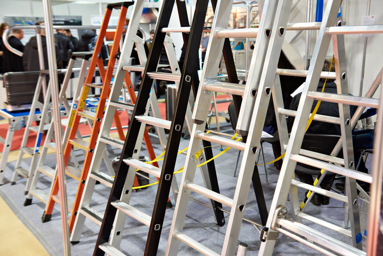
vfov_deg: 35.1
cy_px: 128
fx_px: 404
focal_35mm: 38
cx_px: 192
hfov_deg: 50.7
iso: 800
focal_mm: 38
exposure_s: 1/50
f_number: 4
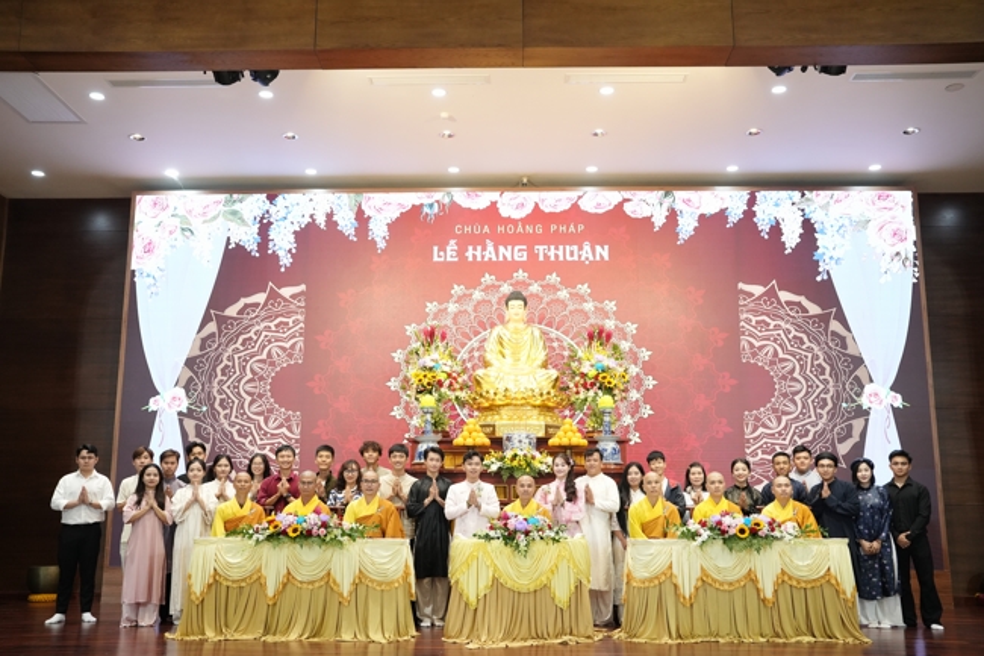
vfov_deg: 36.9
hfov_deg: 53.1
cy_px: 328
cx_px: 492
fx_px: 984
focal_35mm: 36
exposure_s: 1/320
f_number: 2.8
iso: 3200
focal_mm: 36
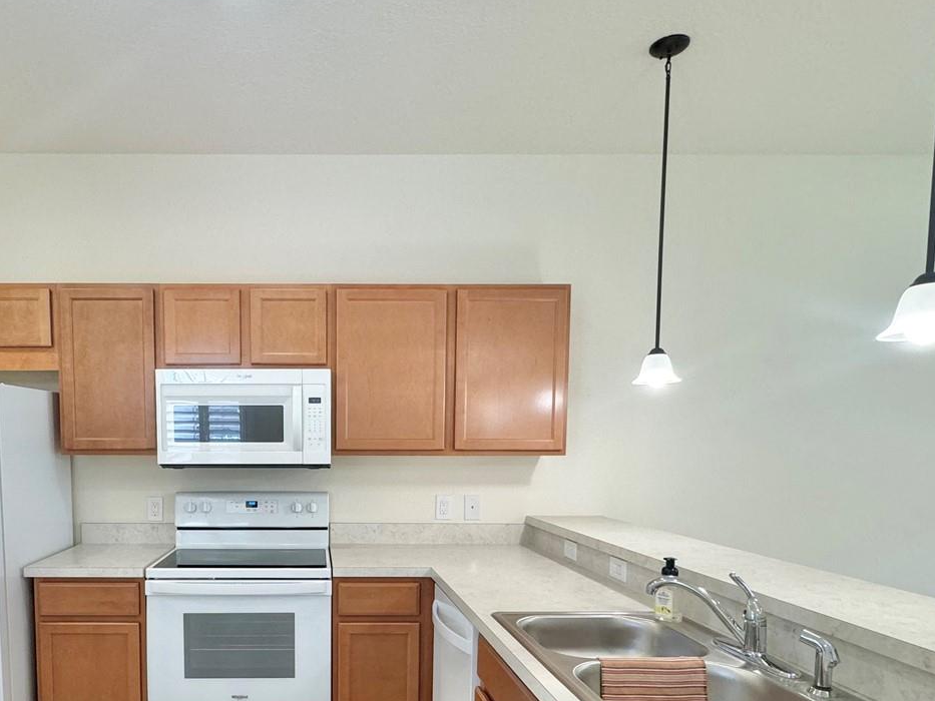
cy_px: 494
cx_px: 319
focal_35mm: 24
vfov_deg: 55.1
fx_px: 648
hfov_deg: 69.7
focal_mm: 2.22
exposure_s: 1/120
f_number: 2.2
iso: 200
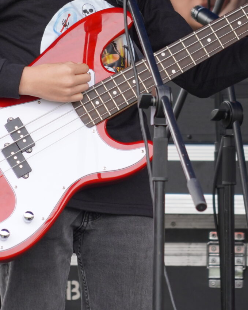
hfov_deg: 2.3
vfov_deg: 2.8
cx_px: 135
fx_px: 6231
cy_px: 32
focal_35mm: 679
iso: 500
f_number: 6.3
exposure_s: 1/250
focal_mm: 240
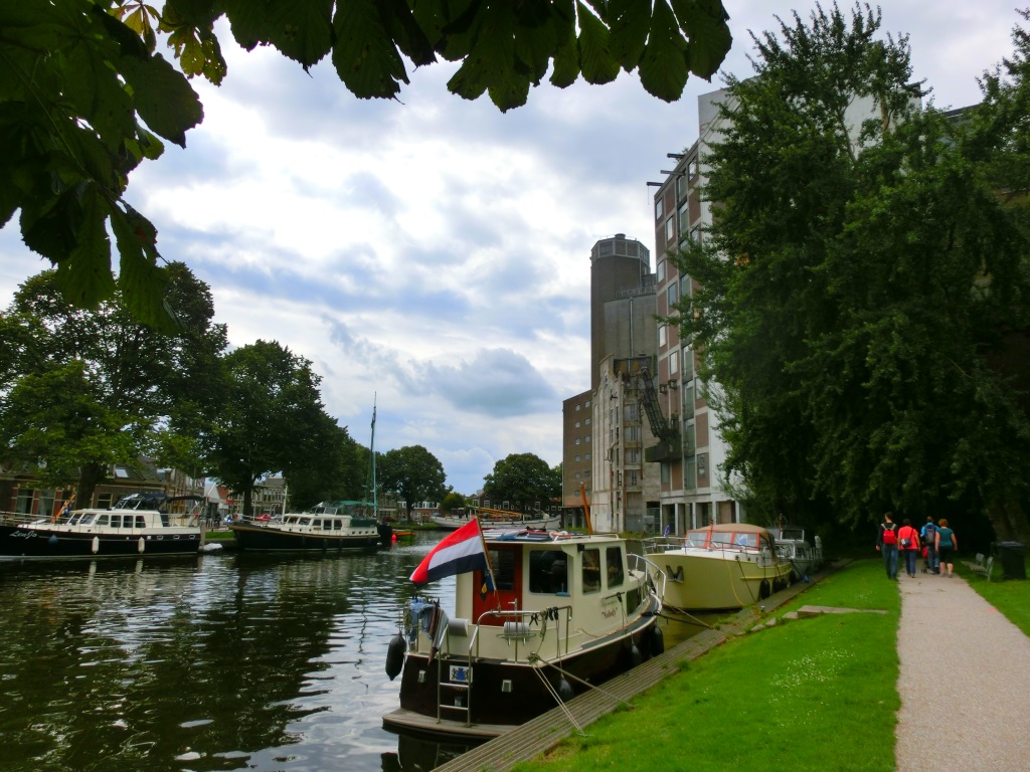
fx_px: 714
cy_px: 386
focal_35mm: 24
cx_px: 515
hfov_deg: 71.6
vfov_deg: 56.8
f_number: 7.9
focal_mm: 4.24
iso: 80
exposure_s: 1/250
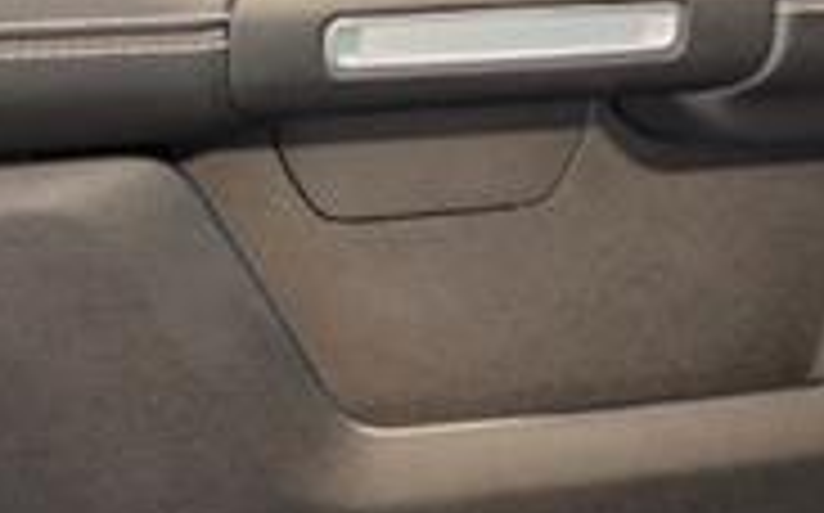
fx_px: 2244
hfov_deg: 20.8
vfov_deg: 13.1
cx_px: 338
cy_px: 252
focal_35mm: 100
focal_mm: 3.58
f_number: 1.9
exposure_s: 1/12
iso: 500
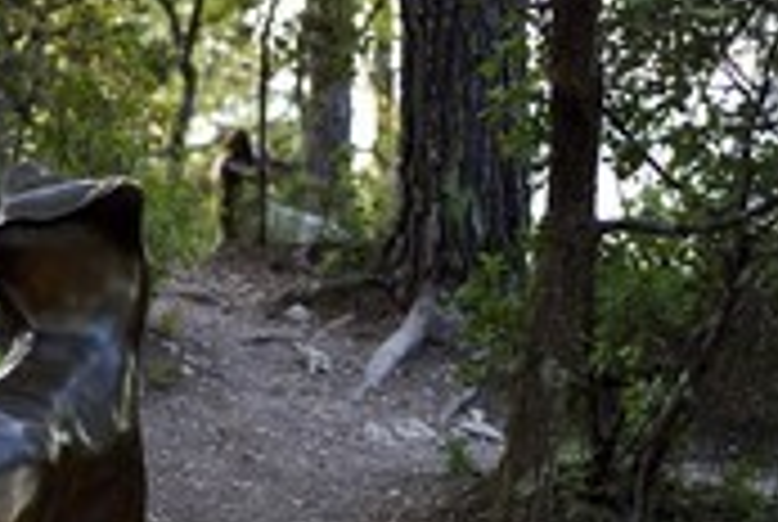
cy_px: 400
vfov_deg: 10.9
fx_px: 2728
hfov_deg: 15.8
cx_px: -58
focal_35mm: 126
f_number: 4.5
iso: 200
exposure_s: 1/60
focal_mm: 52
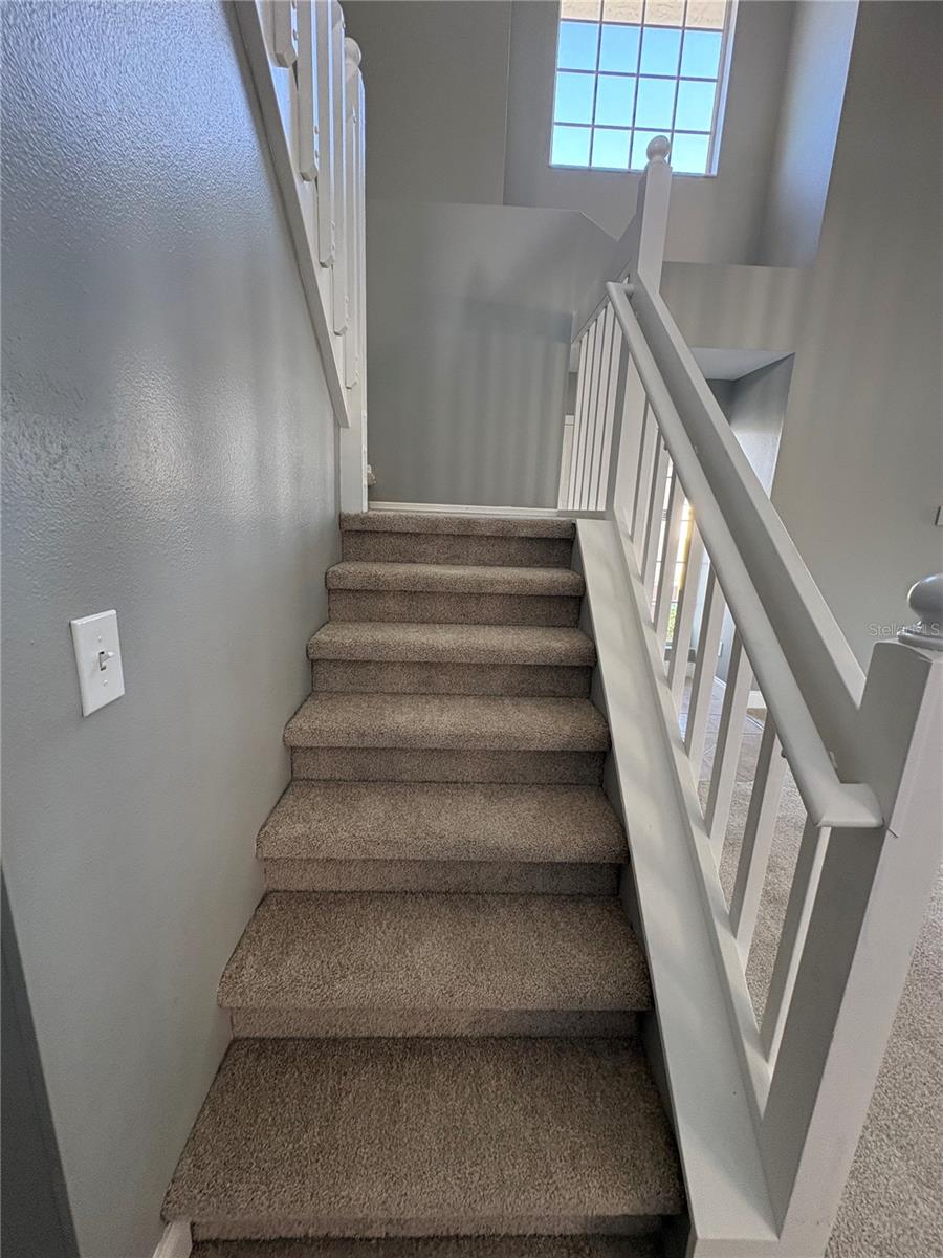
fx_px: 509
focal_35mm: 14
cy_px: 629
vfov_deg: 102.1
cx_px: 472
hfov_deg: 85.7
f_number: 2.2
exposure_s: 1/60
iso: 250
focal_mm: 2.22
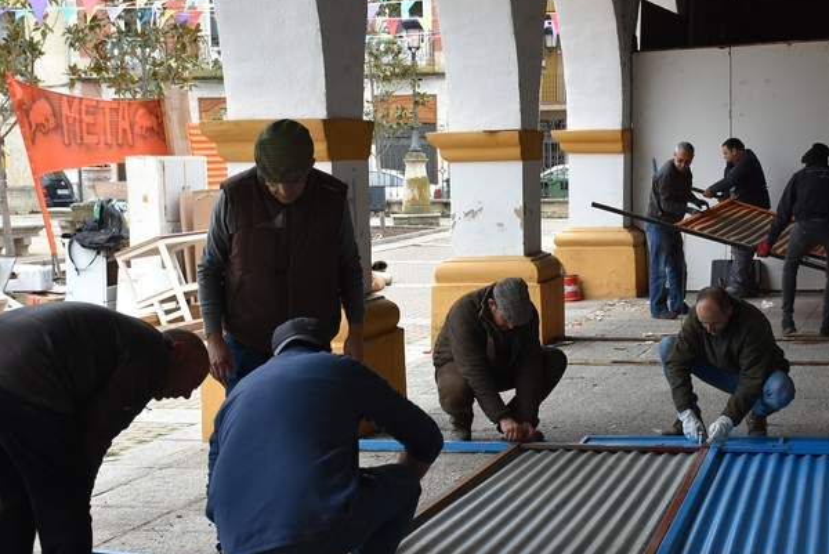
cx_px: 510
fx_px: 1659
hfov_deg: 28.0
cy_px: 362
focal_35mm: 72
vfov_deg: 18.9
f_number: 5
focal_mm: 32
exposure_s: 1/100
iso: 400
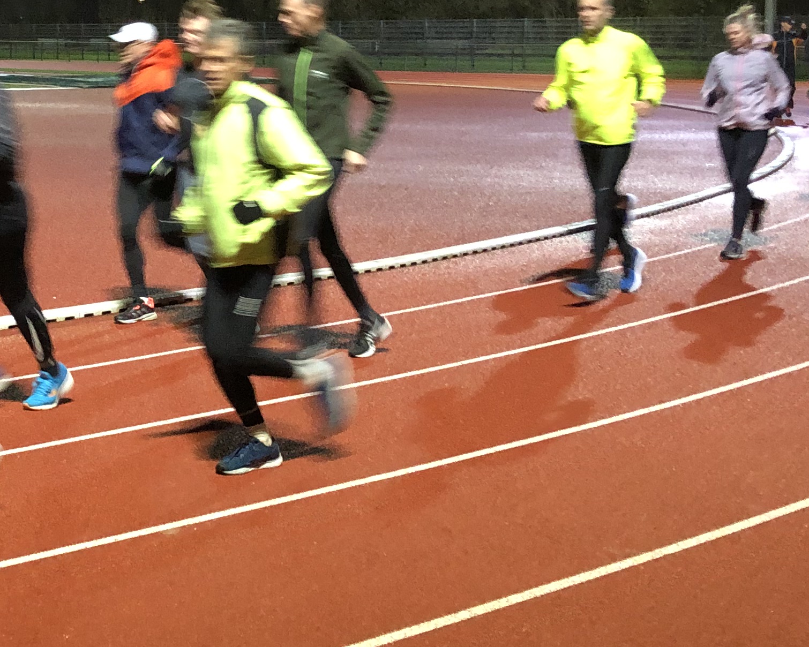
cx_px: 94
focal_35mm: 73
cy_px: 165
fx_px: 1748
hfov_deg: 25.3
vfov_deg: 20.8
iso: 100
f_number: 1.8
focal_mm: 3.99
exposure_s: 1/11
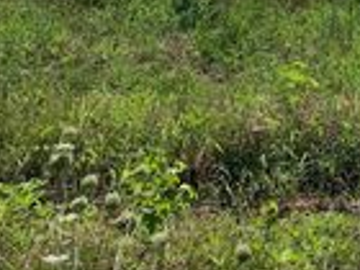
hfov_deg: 19.0
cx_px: 509
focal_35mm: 93
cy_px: -163
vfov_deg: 14.5
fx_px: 967
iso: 25
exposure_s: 1/5714
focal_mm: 4.25
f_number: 1.8
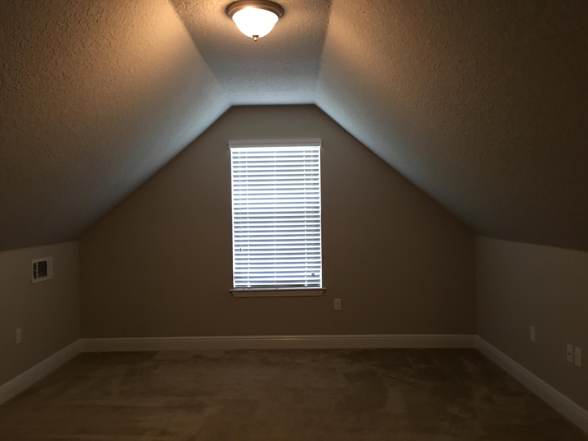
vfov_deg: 48.2
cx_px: 294
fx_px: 493
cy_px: 220
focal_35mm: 29
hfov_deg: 61.7
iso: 125
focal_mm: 4.15
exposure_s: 1/15
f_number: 2.2
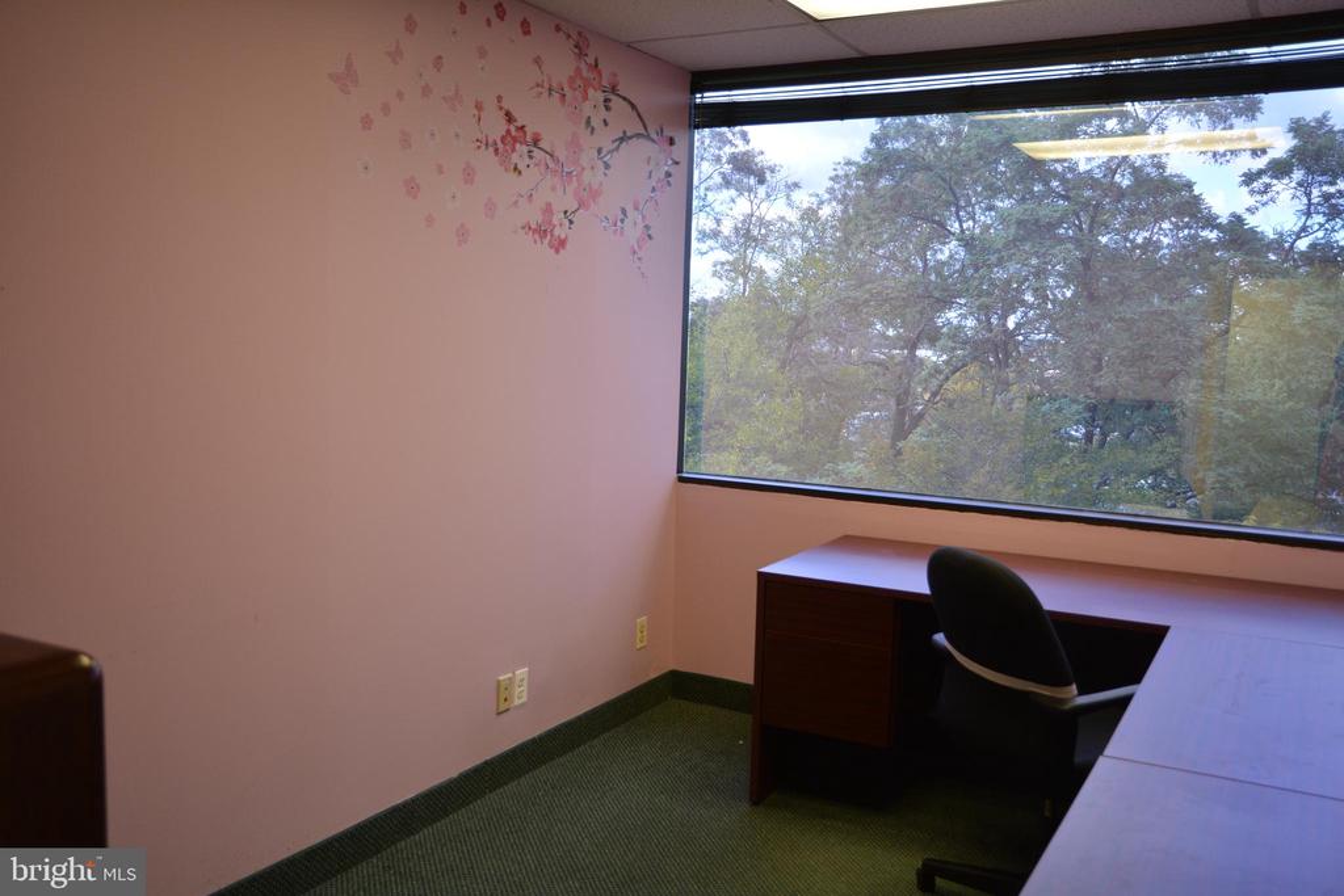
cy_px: 448
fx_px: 1120
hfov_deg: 61.9
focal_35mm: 30
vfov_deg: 43.6
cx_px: 672
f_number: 4.5
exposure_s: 1/80
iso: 400
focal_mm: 20
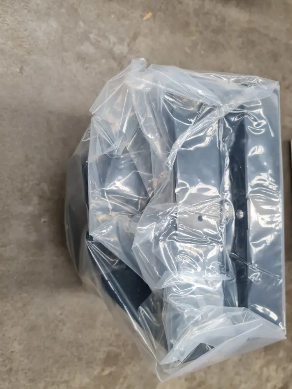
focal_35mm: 27
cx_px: 157
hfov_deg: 51.3
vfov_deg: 65.3
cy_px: 196
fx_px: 304
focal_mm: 7
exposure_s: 1/120
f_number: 1.8
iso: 125
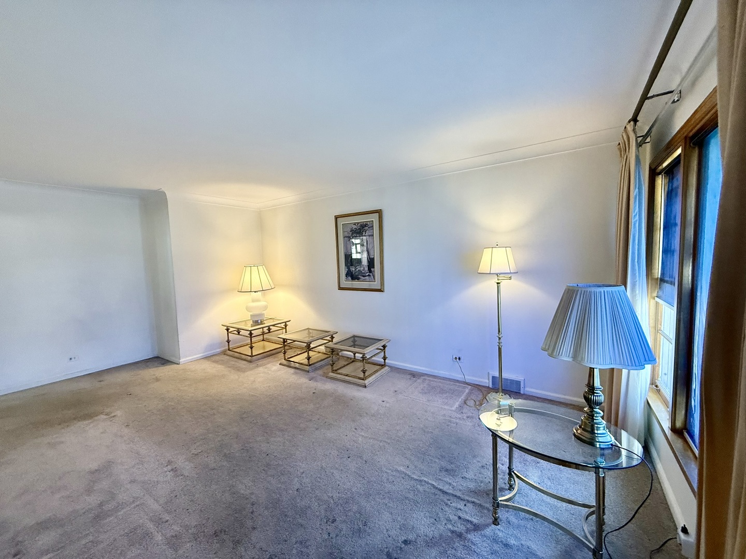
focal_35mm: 14
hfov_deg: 102.1
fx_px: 302
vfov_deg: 85.7
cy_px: 280
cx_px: 373
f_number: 2.2
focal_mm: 2.22
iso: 250
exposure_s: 1/120
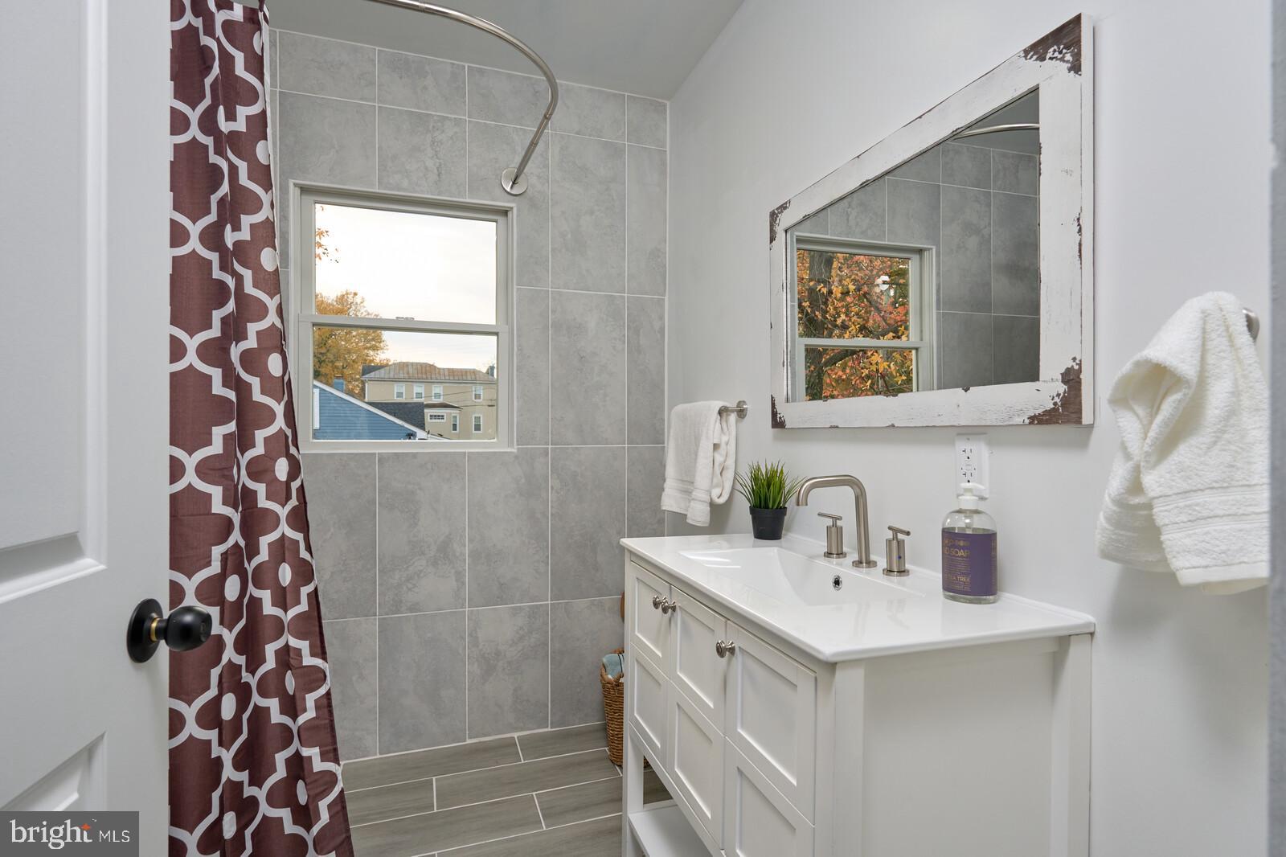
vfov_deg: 67.4
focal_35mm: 18
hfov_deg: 90.0
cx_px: 643
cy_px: 428
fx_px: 643
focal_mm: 18
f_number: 8
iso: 400
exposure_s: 1/160
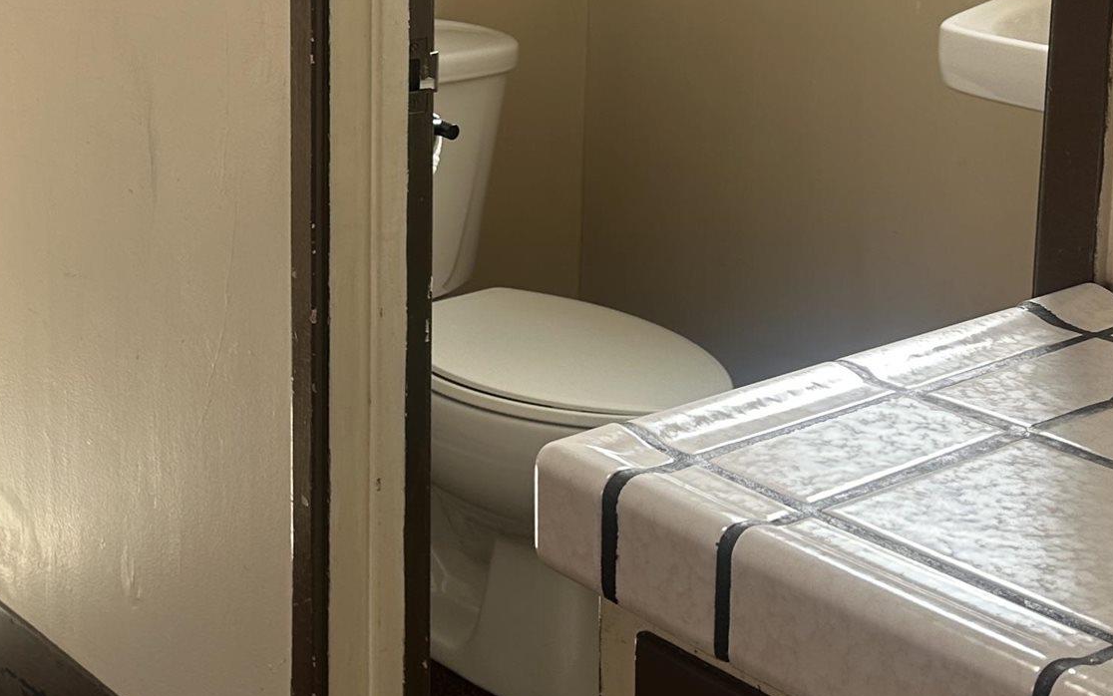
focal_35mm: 70
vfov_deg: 18.2
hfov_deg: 28.7
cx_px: 209
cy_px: 23
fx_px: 2124
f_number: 1.78
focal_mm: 6.86
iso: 64
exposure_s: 1/138
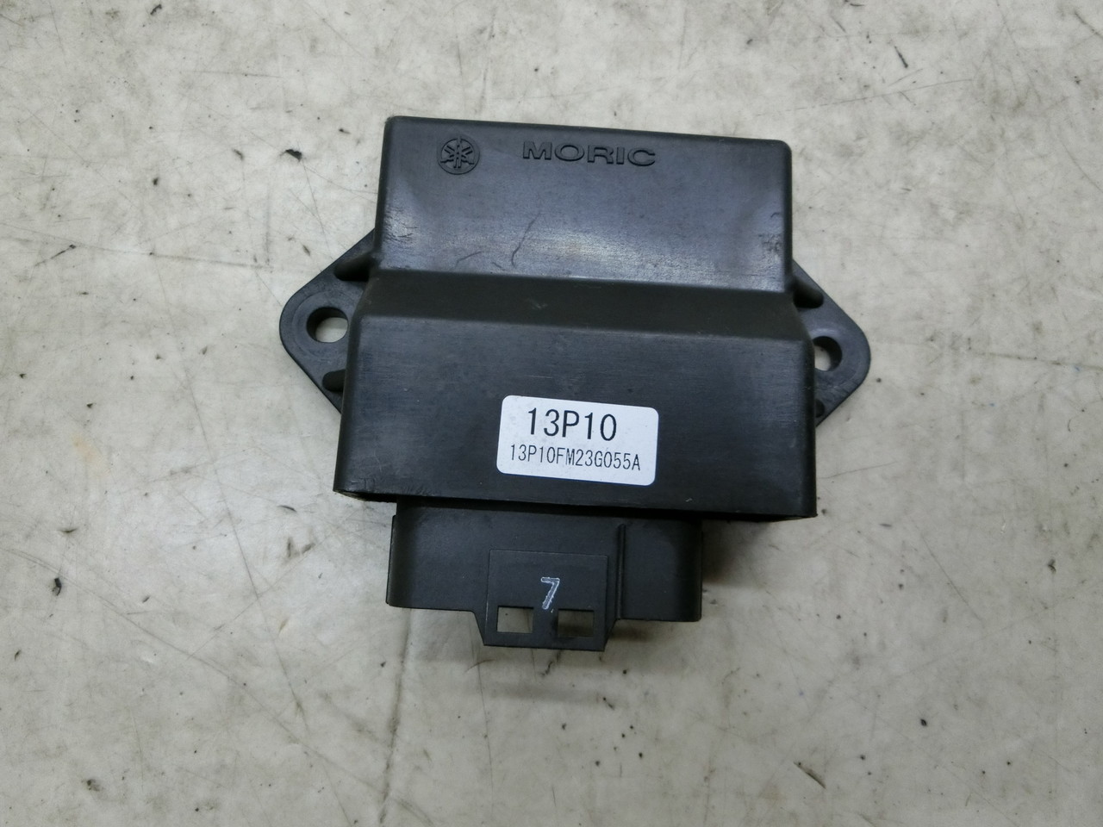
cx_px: 552
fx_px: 797
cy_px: 414
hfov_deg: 69.4
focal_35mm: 25
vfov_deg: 54.9
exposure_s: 1/80
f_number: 3.5
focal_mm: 4.5
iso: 400
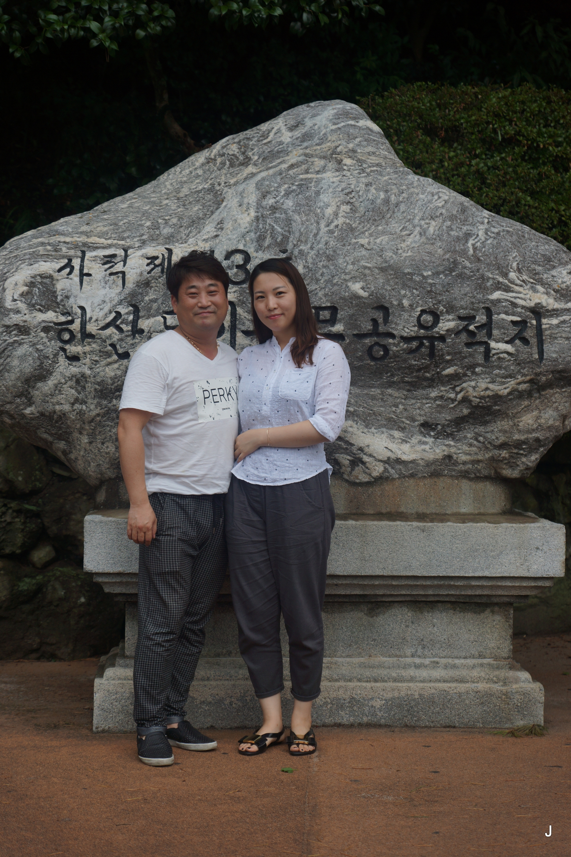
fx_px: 1606
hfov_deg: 20.2
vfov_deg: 29.9
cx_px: 286
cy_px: 428
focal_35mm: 68
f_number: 2.8
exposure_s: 1/1250
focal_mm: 45
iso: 100
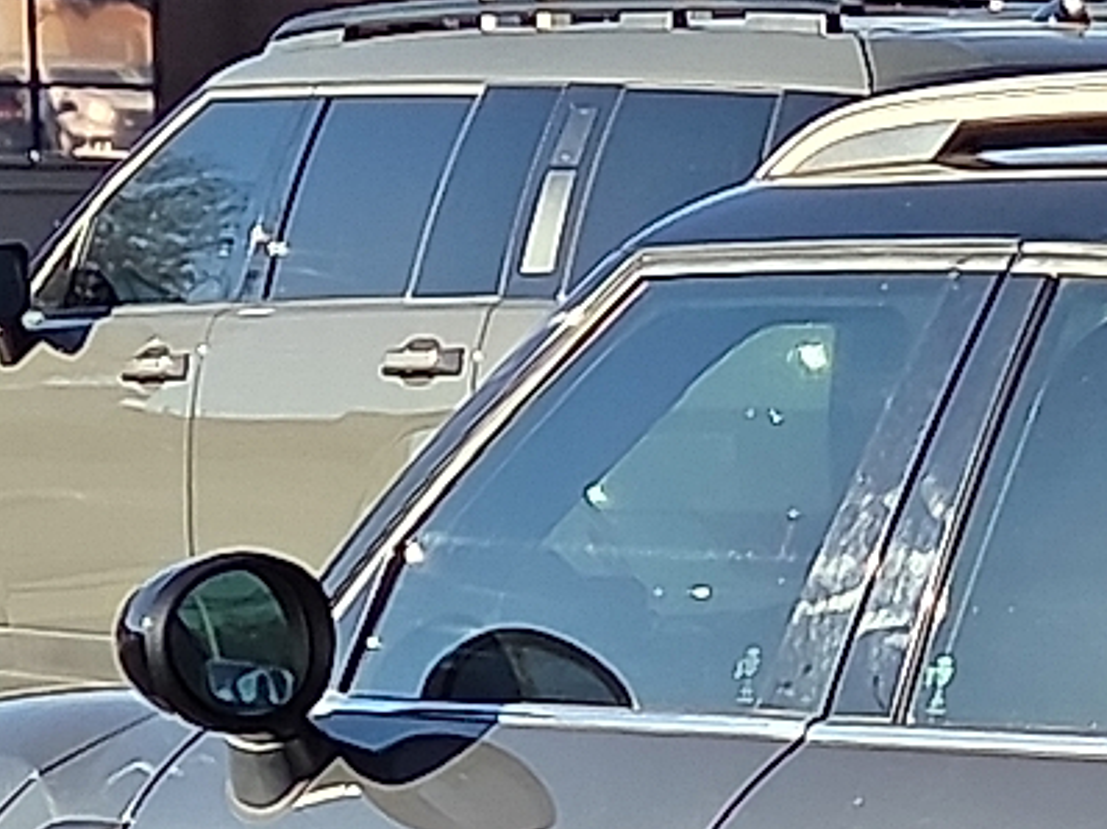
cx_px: 1755
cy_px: 1071
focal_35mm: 193
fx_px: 6168
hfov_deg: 9.9
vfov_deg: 7.6
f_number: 1.8
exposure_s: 1/1429
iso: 25
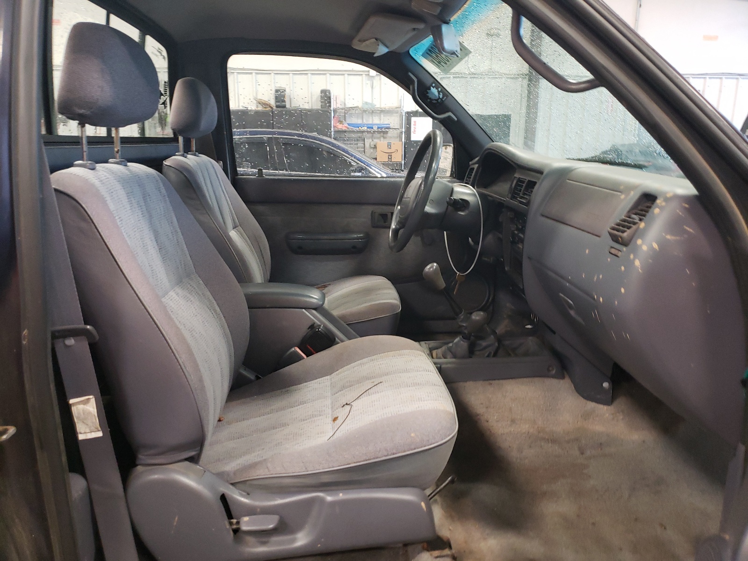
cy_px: 280
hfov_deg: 67.3
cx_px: 374
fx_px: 562
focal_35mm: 26
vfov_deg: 53.1
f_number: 1.5
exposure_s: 1/30
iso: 275
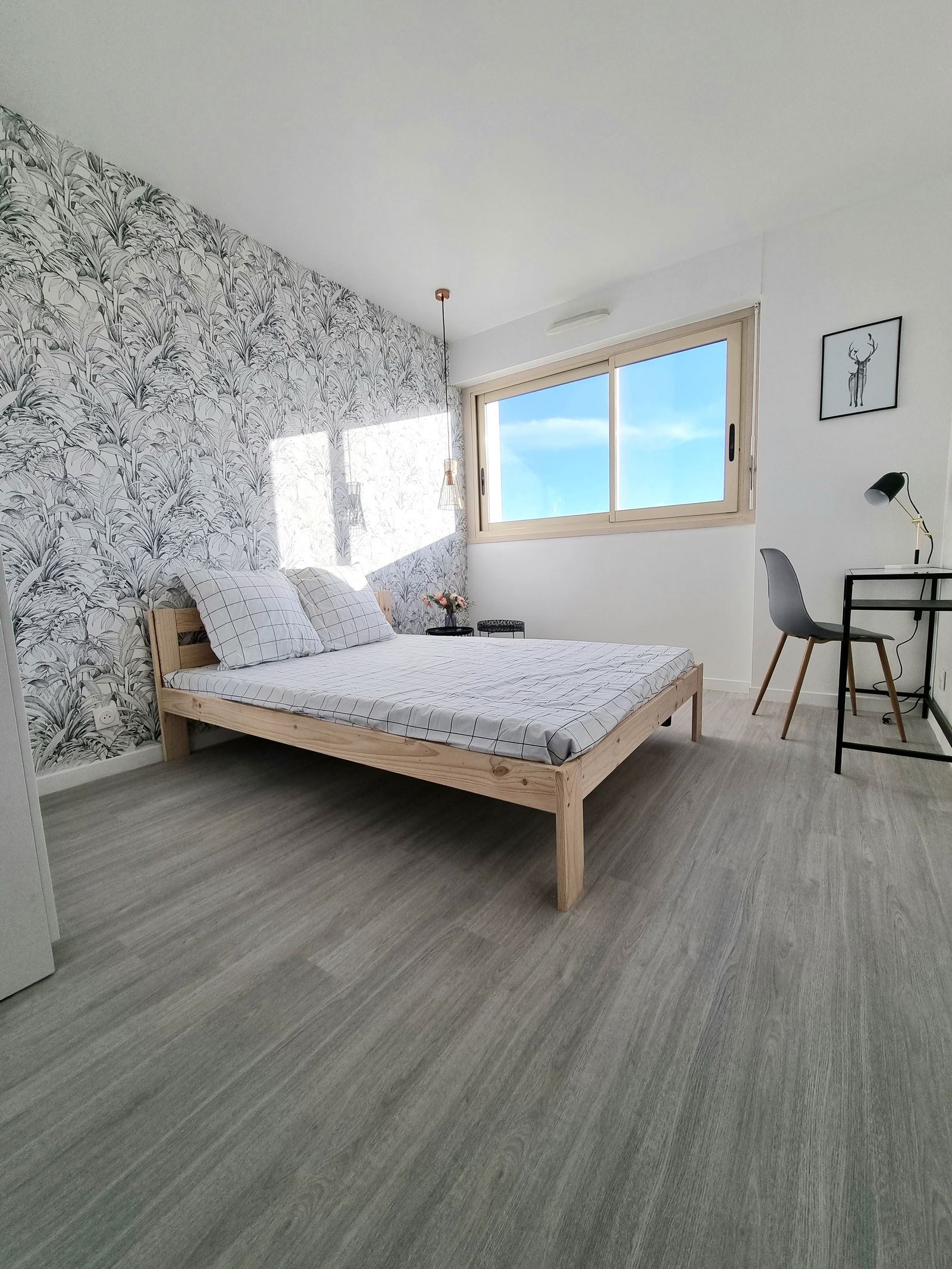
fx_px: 477
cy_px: 634
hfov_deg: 89.9
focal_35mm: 13
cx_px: 476
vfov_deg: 106.2
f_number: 2.2
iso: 50
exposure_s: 1/588
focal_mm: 2.2
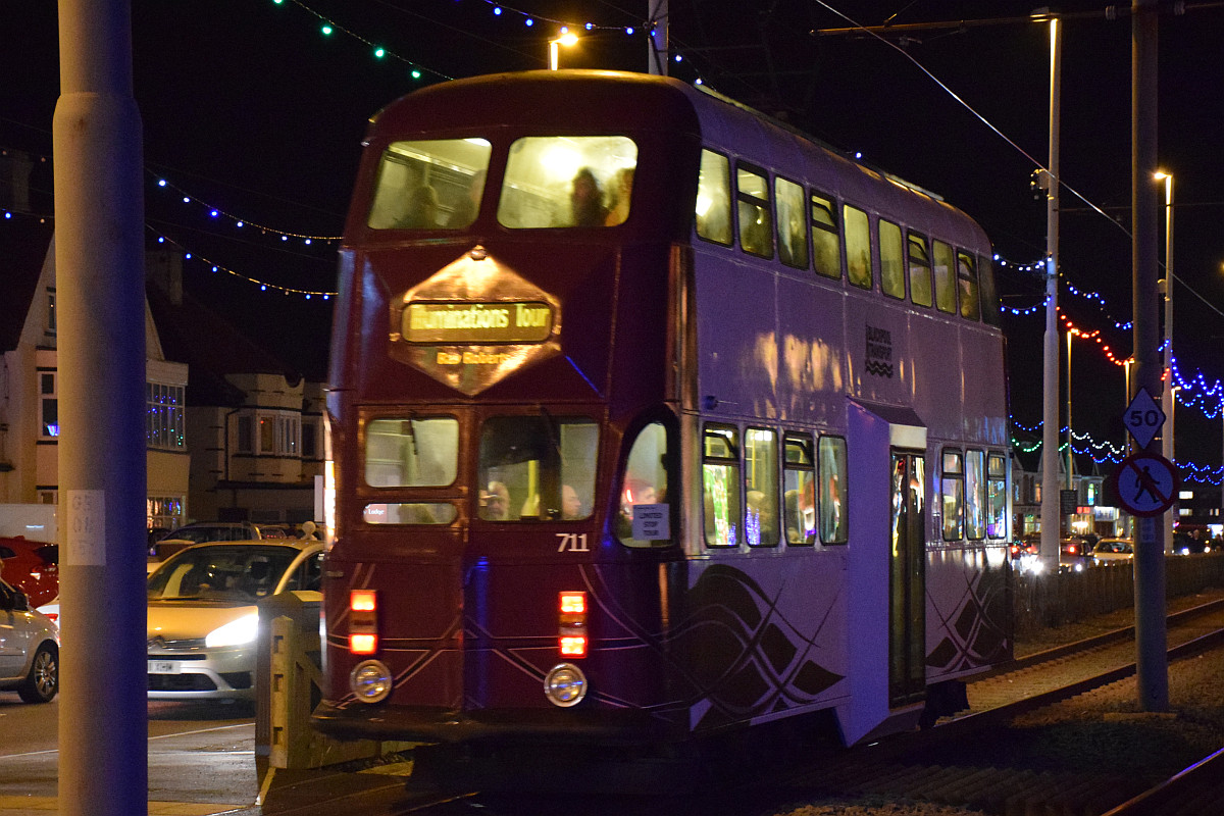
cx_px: 612
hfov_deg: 26.0
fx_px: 2652
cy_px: 408
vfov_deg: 17.5
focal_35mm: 78
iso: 6400
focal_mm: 52
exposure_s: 1/40
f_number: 4.8
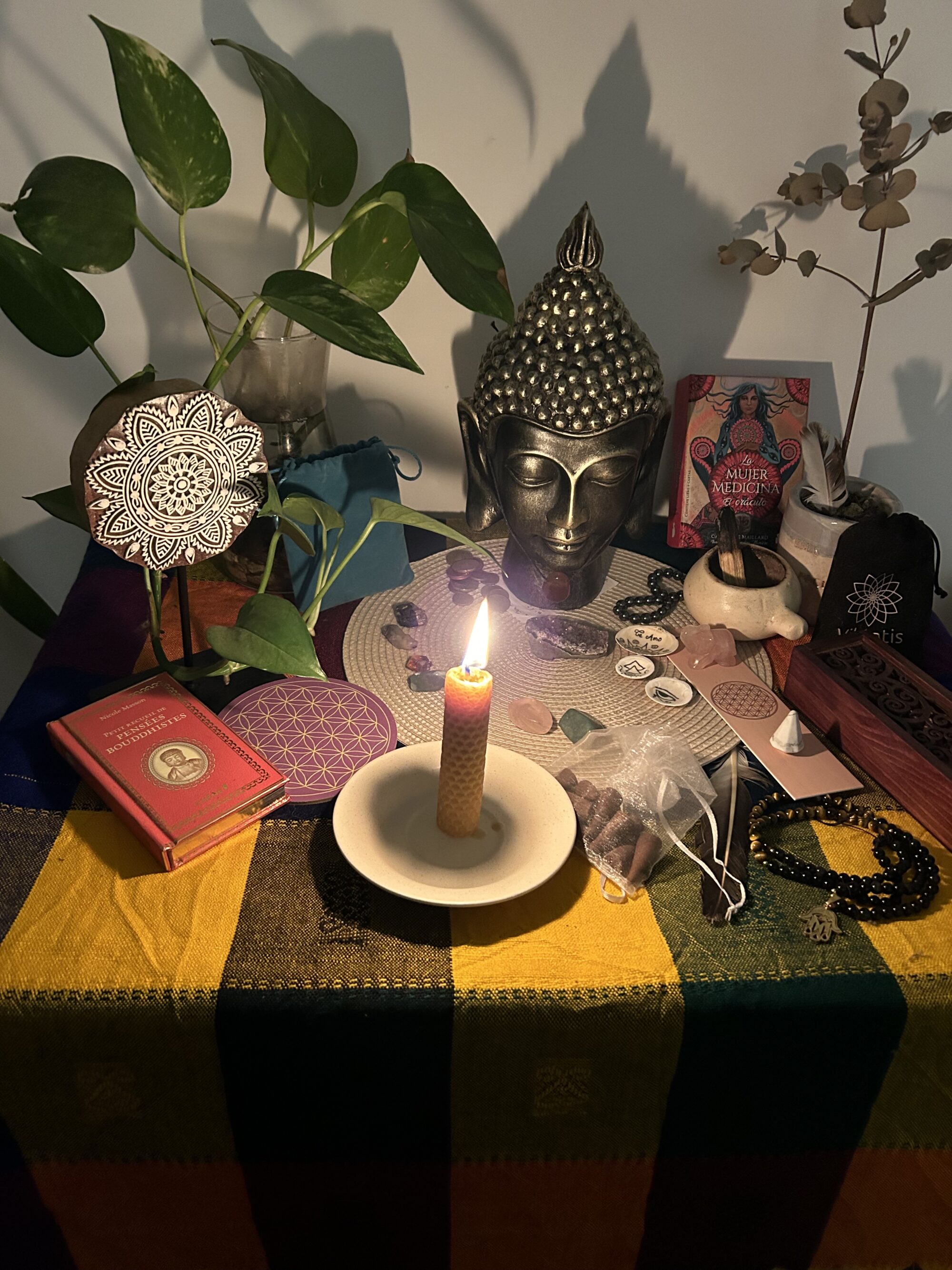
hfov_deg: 53.1
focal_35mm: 26
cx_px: 476
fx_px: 953
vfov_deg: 67.3
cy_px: 635
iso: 640
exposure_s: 1/40
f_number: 1.5
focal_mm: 5.7
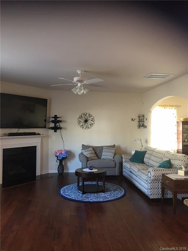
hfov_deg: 48.2
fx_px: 210
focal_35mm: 29
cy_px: 126
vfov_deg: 61.7
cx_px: 94
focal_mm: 4.15
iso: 100
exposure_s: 1/10
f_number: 2.2
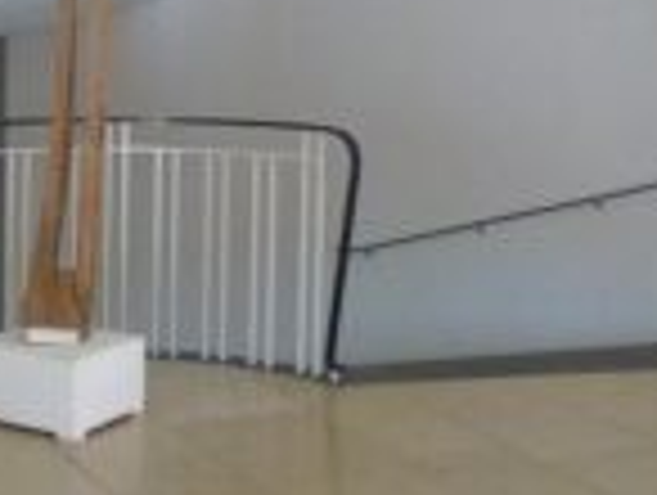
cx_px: 76
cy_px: 27
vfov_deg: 17.7
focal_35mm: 82
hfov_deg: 23.2
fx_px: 1559
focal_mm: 5.4
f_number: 3.2
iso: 1600
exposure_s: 1/500
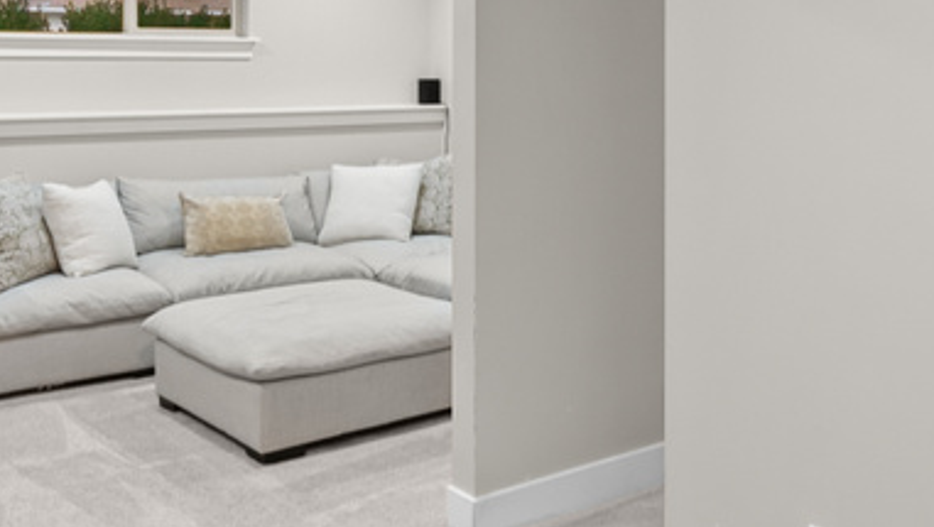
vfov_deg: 26.1
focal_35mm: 45
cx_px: 618
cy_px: 112
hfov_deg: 44.8
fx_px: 1115
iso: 500
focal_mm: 16
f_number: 10
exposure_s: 1/1.25
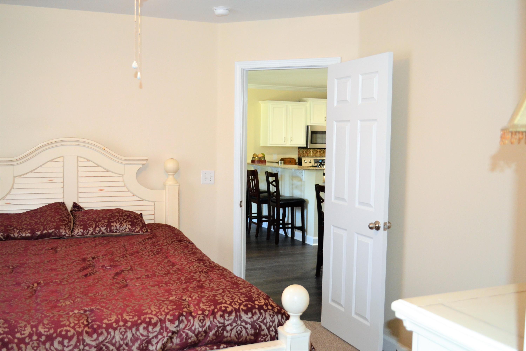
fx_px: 526
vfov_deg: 36.9
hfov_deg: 53.1
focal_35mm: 36
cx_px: 263
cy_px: 176
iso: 1000
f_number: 4
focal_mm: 24
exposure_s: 1/60
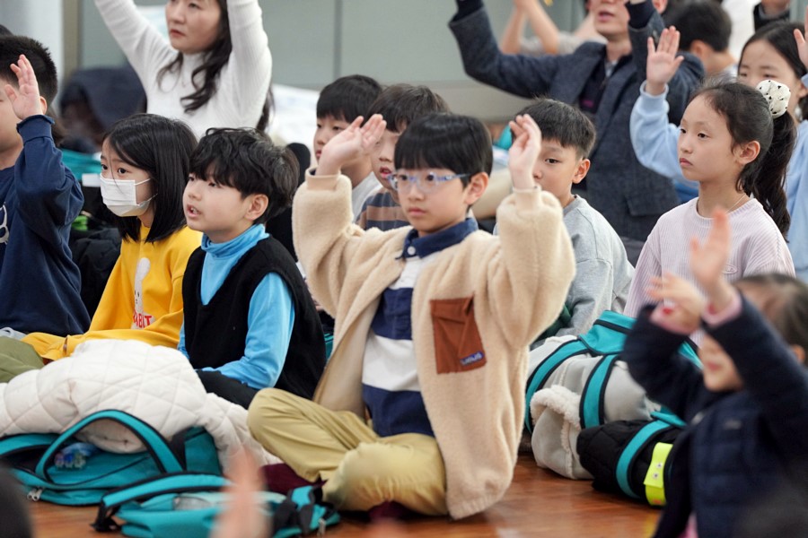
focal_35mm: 200
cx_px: 404
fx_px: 4489
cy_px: 269
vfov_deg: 6.9
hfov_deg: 10.3
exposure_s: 1/250
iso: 2500
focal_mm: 200
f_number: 4
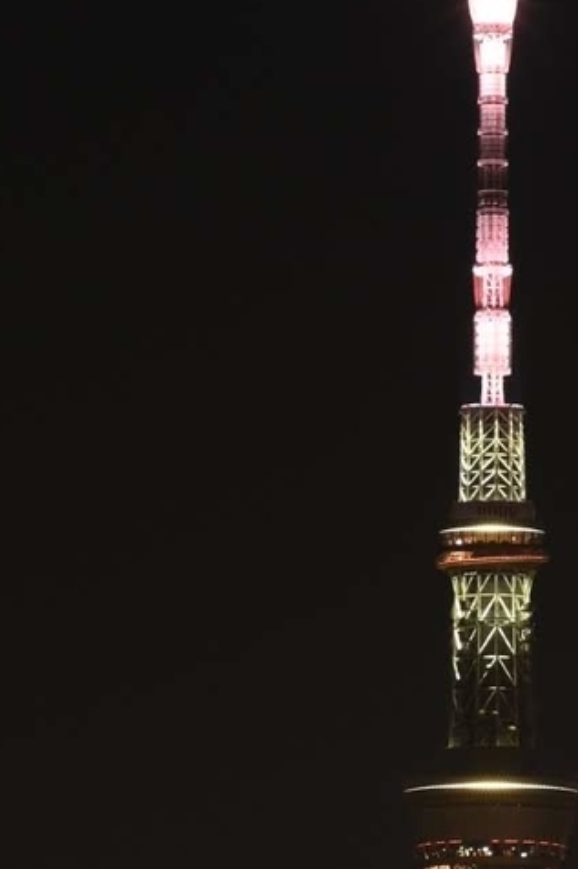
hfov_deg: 2.8
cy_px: 838
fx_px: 11857
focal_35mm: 492
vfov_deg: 4.2
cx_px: 483
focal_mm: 130
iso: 400
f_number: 16
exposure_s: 6
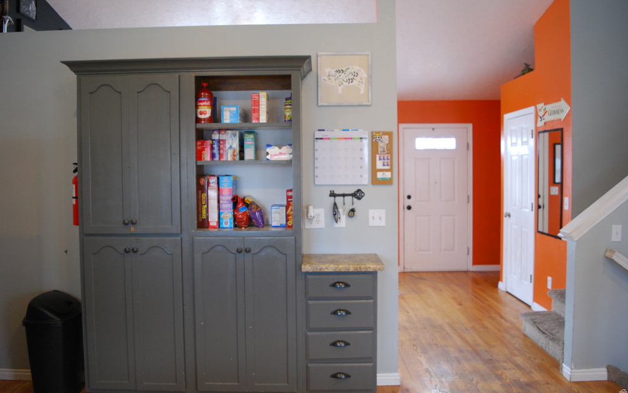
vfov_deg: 44.5
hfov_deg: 66.5
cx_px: 310
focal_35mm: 28
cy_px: 185
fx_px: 479
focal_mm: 18
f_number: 3.8
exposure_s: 1/30
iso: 720
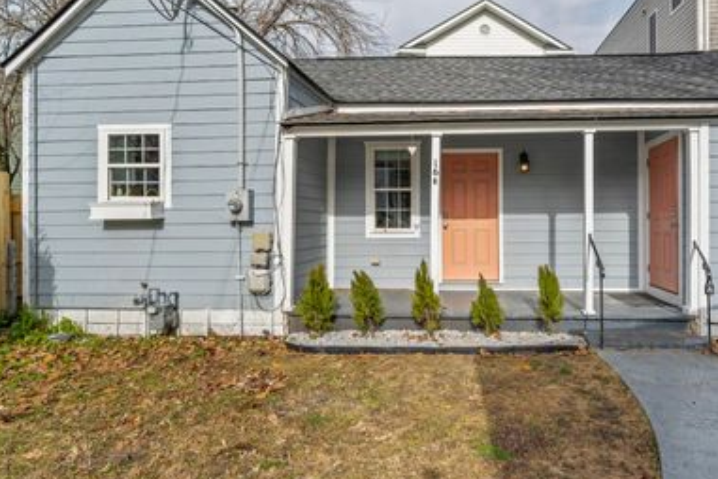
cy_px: 216
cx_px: 458
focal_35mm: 21
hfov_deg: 79.4
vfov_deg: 59.4
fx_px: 419
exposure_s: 1/50
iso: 100
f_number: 7.1
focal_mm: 16
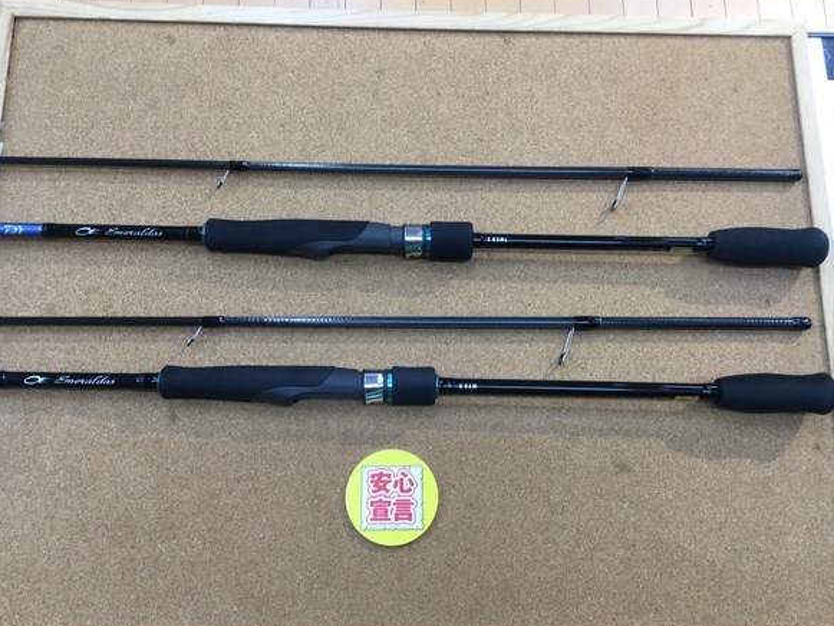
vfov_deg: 44.2
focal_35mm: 32
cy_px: 314
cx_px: 405
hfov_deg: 56.8
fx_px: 771
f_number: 2.4
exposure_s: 1/30
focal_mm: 3.3
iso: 50
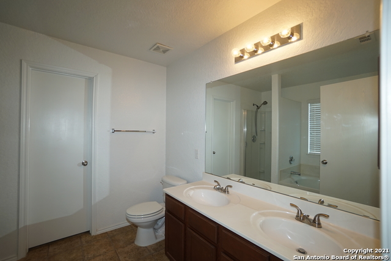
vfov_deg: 77.4
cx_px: 196
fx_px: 163
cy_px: 130
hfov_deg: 100.4
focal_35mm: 15
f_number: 4
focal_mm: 10
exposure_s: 1/60
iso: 160
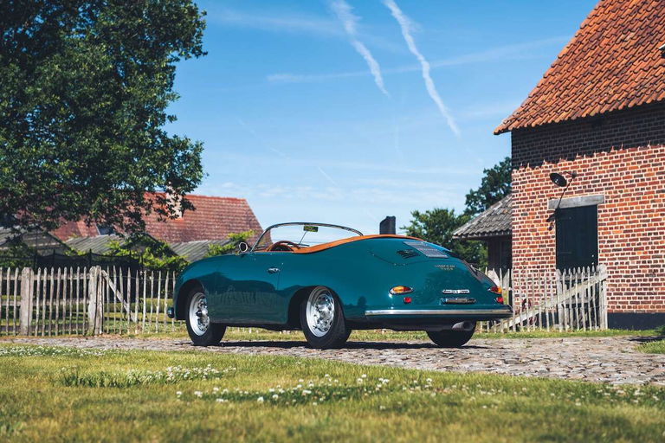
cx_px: 332
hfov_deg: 32.4
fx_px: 1145
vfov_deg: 21.9
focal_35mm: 62
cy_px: 222
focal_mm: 62
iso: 100
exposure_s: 1/320
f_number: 4.5
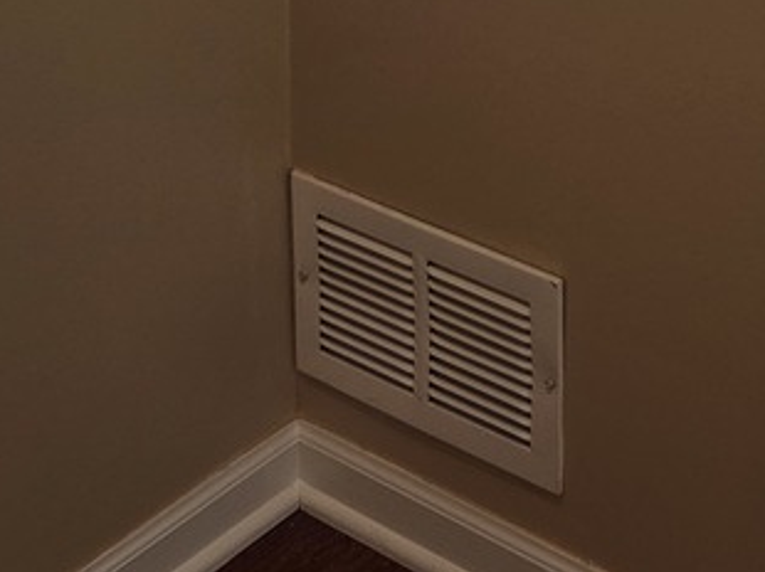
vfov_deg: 12.6
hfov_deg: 18.3
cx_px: 531
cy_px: -459
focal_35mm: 107
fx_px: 2363
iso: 40
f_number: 1.8
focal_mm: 5.4
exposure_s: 1/120
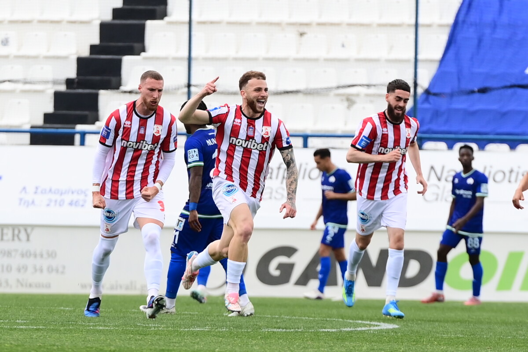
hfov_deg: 10.3
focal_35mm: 200
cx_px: 264
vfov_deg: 6.9
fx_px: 2933
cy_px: 176
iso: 500
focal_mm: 200
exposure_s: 1/1000
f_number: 3.5
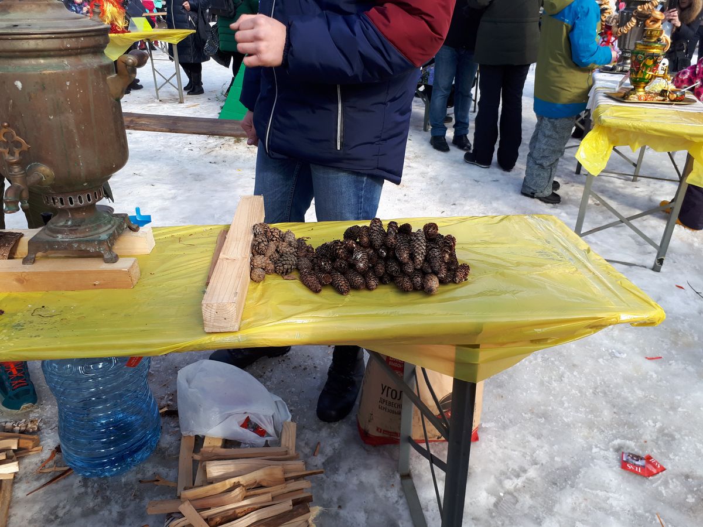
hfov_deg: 65.3
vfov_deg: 51.4
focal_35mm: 27
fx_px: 548
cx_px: 352
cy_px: 264
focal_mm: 3.6
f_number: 1.9
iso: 40
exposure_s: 1/654
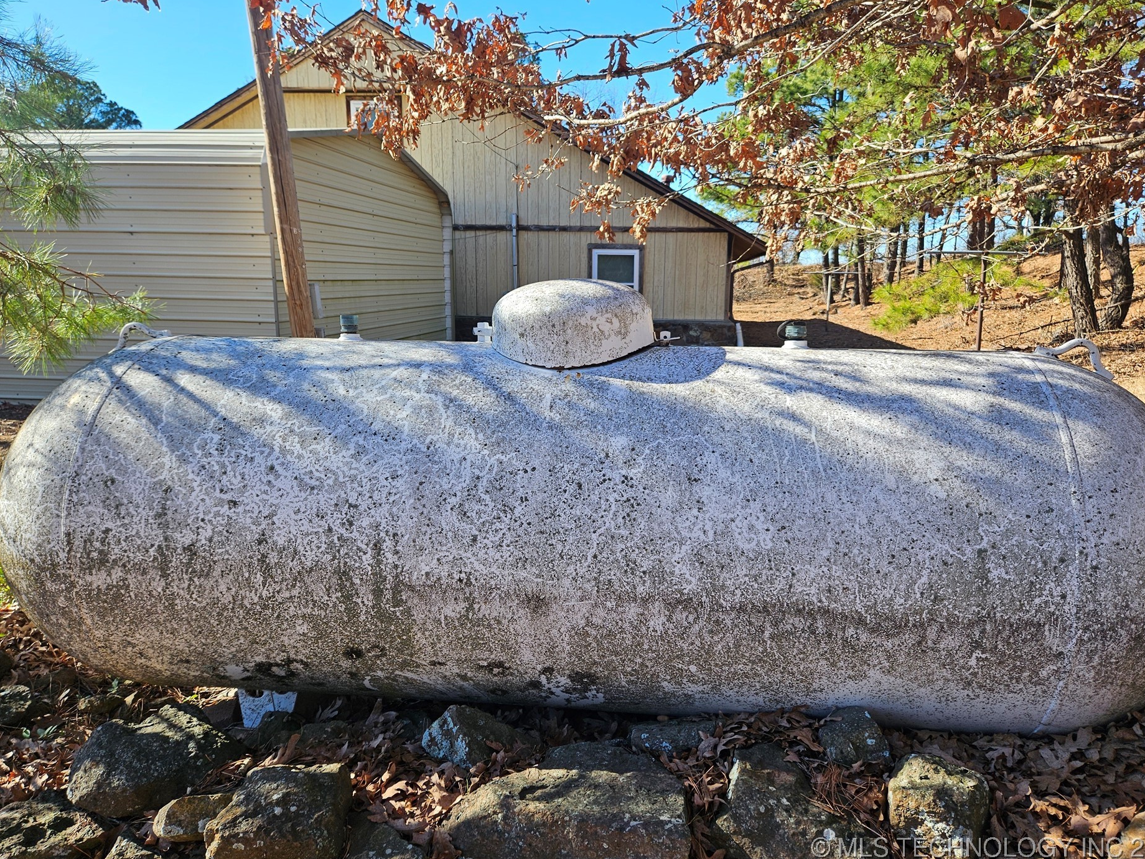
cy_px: 426
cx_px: 596
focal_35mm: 24
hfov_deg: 71.6
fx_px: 794
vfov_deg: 56.8
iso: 25
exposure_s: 1/583
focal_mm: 5.4
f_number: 1.8
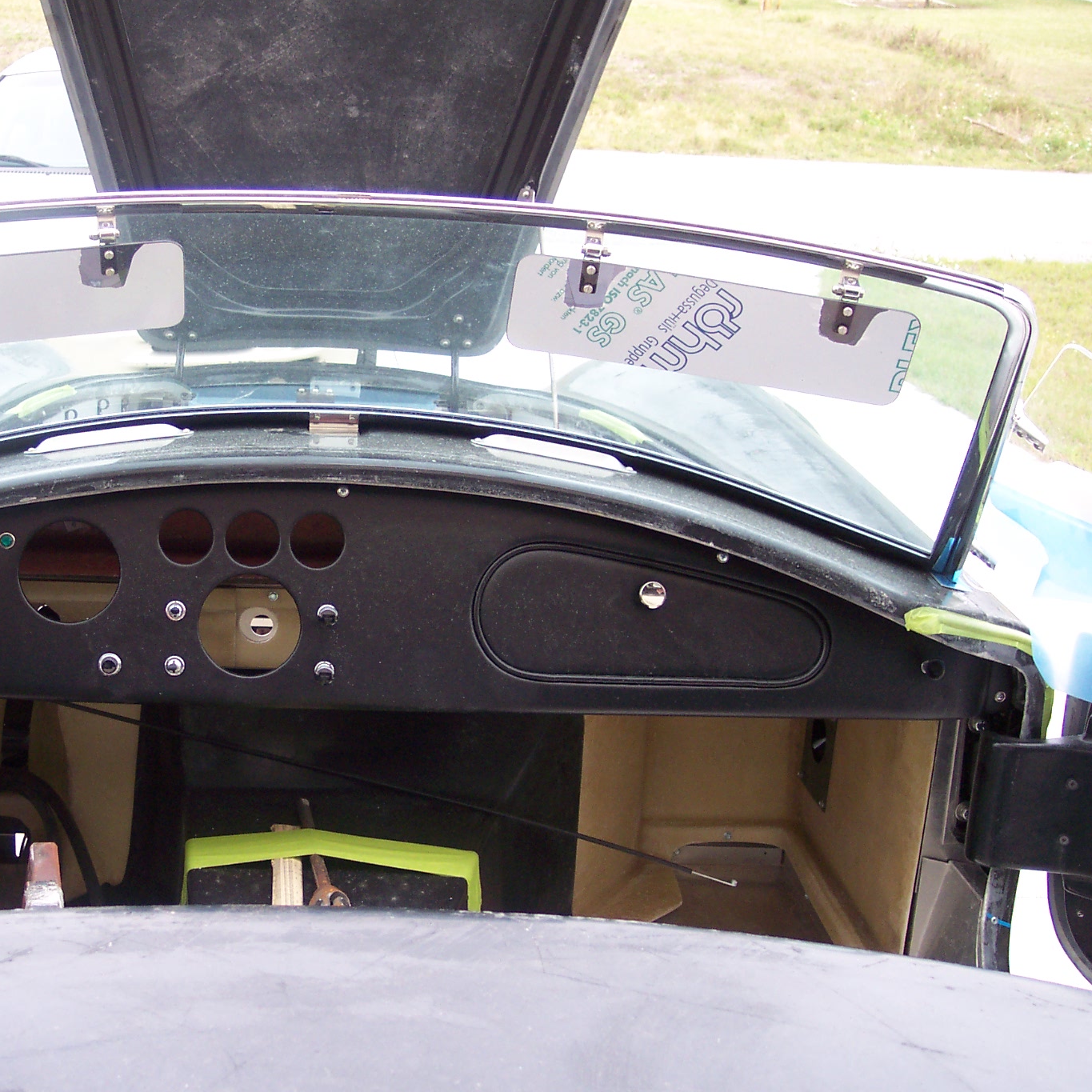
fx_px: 1785
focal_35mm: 50
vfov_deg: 34.0
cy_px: 524
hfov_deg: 33.5
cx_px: 313
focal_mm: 8
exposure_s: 1/250
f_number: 2.8
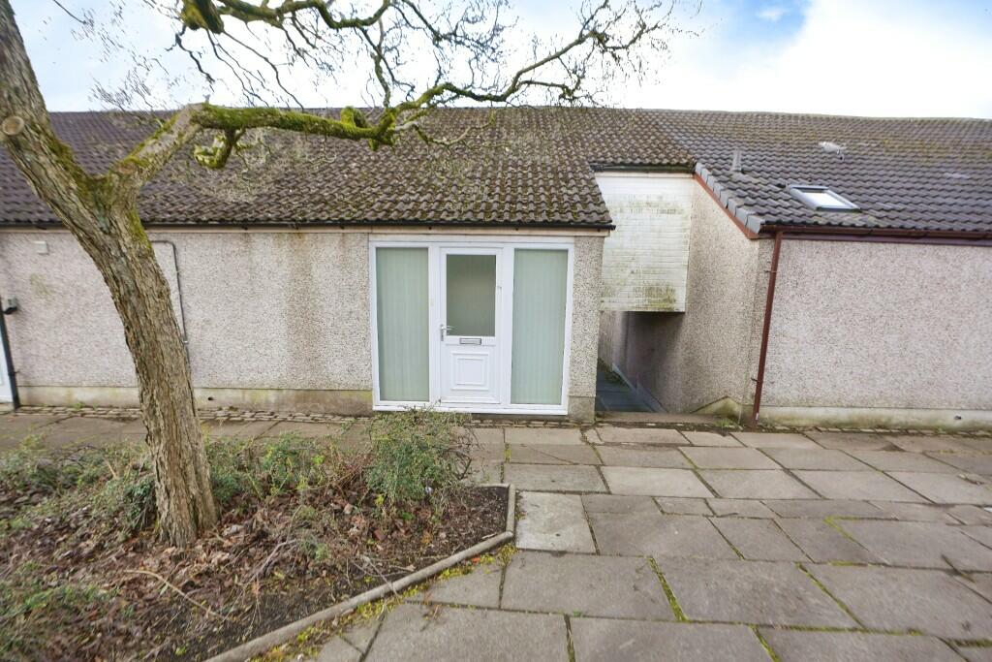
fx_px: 441
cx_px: 496
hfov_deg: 96.7
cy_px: 331
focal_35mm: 16
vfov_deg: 73.8
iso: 100
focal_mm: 16
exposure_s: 1/100
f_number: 4.5
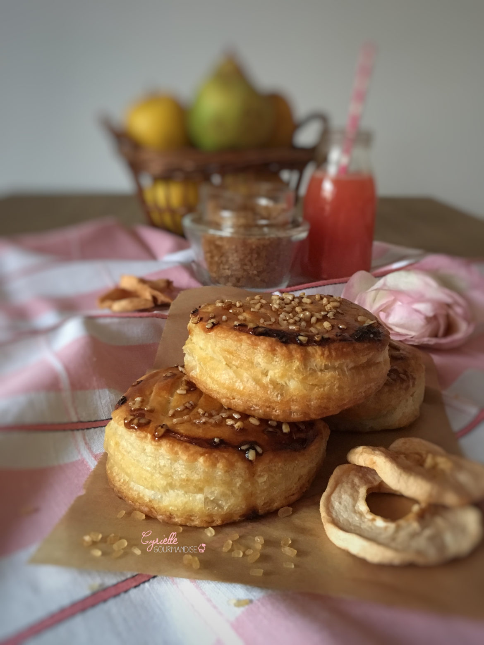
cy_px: 322
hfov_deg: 48.2
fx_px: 541
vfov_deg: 61.7
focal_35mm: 29
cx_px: 242
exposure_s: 1/17
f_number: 2.2
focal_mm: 4.15
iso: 320
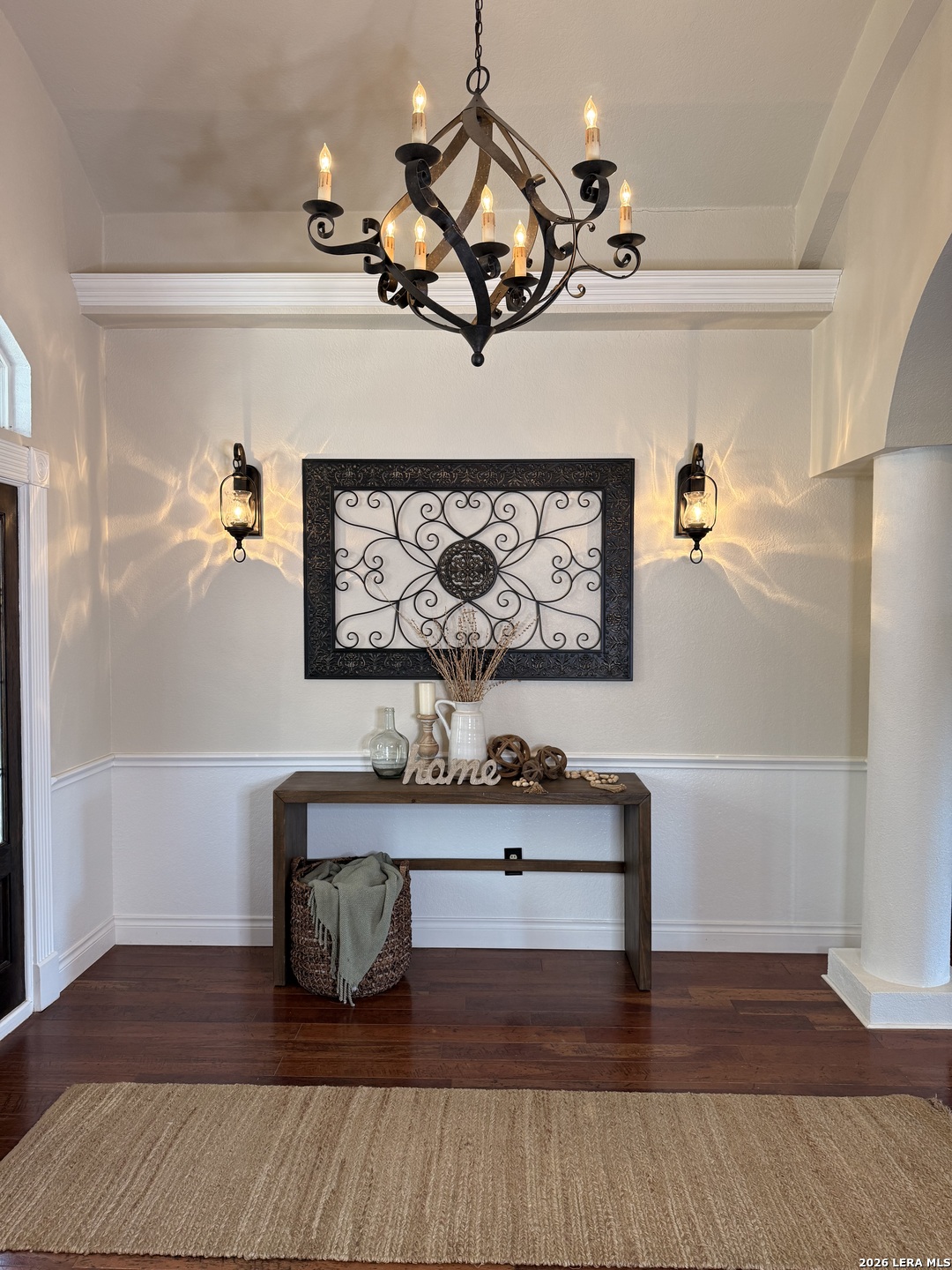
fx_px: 880
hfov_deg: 56.8
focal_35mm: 24
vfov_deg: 71.6
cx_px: 476
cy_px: 635
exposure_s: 1/120
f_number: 1.78
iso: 125
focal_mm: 6.76
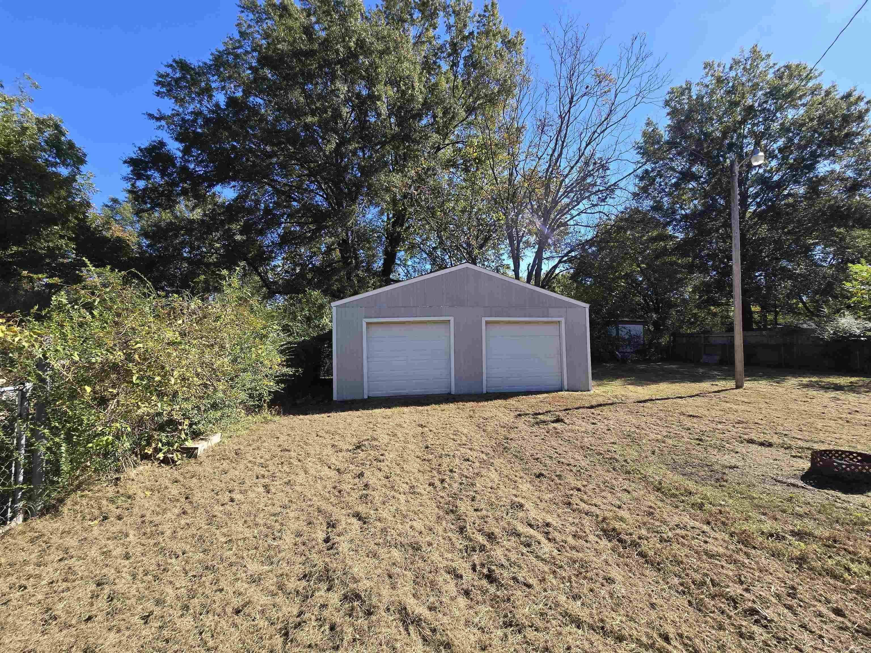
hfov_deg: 106.2
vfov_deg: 89.9
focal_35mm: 13
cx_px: 436
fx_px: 327
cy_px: 326
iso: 50
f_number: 2.2
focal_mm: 2.2
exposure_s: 1/873
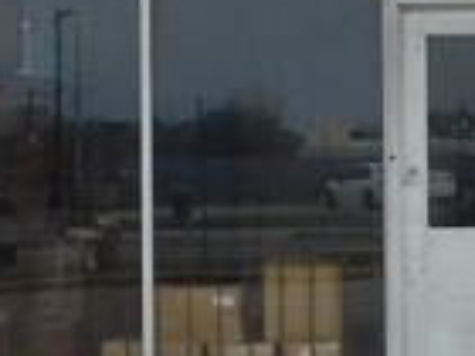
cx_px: 560
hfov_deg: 11.5
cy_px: 170
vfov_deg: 8.8
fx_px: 2305
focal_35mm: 168
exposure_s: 1/800
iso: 125
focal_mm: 4
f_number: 3
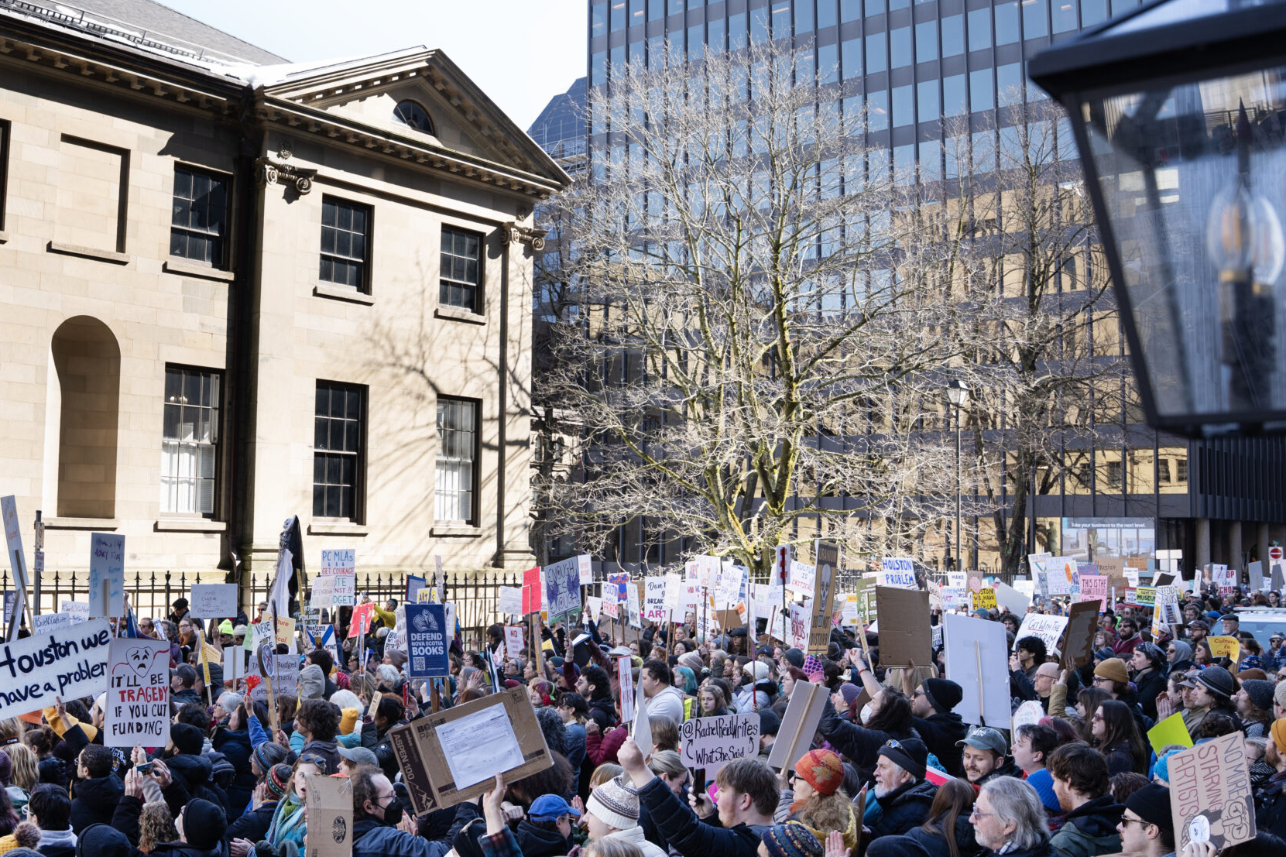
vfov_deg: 35.9
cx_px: 493
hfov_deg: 51.4
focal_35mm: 37
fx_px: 1321
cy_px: 428
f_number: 4
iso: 320
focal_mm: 24
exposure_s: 1/500
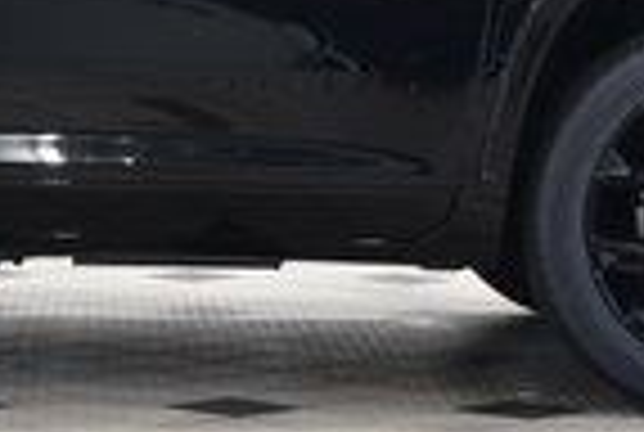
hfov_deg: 10.1
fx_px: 3603
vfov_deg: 6.8
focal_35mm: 201
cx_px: -59
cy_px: -79
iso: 720
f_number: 6.3
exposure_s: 1/15
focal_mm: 30
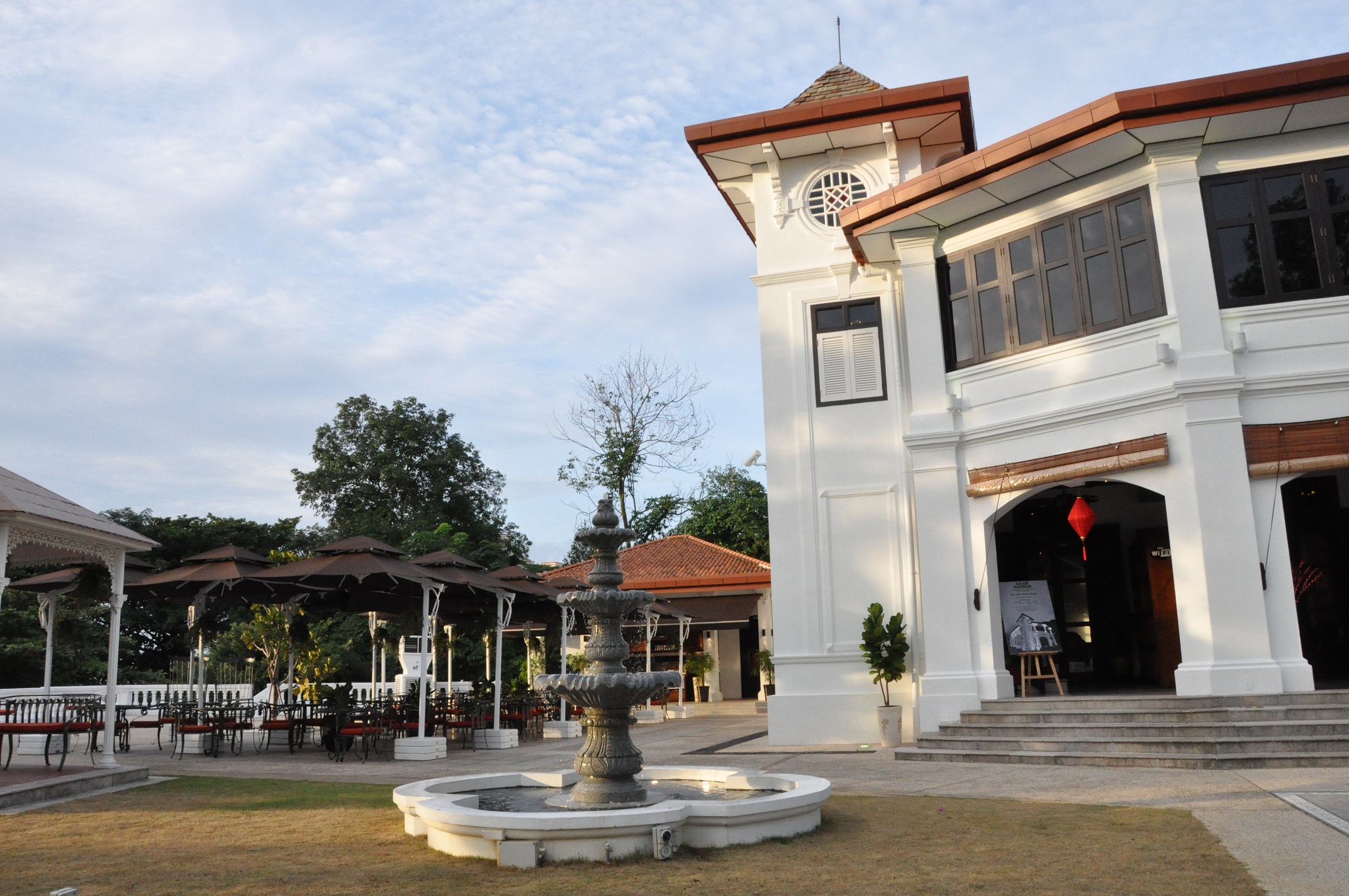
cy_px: 448
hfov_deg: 67.4
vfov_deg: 47.8
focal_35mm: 27
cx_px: 674
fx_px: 1011
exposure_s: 1/250
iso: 2000
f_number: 19
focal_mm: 18
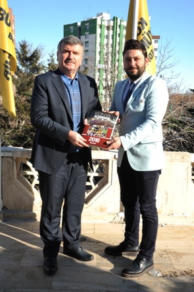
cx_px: 97
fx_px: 324
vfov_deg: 48.5
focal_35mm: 40
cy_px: 146
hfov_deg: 33.4
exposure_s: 1/80
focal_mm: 40
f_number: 11
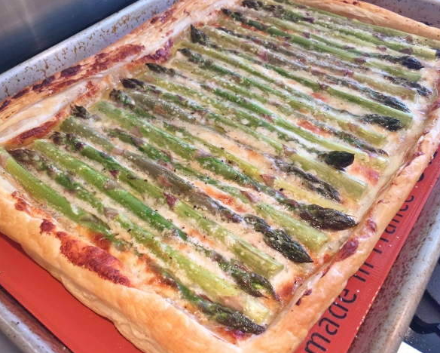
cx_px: 203
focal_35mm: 31
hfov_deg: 57.1
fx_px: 404
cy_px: 180
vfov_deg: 47.2
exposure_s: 1/30
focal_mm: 4.15
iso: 32
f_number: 2.2
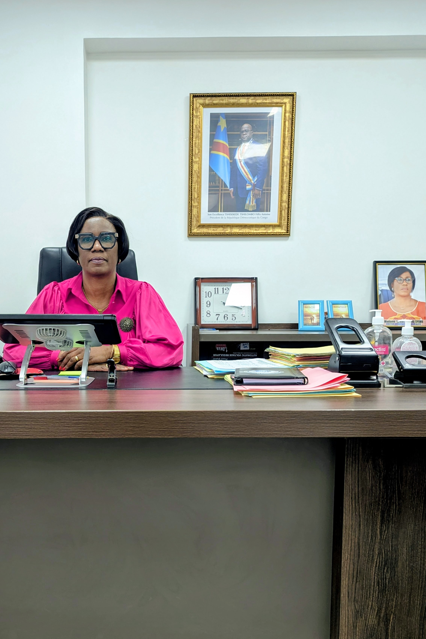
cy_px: 380
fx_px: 533
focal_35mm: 30
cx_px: 144
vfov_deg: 61.5
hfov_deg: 43.0
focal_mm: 6.81
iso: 101
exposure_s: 1/58.4
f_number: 1.85
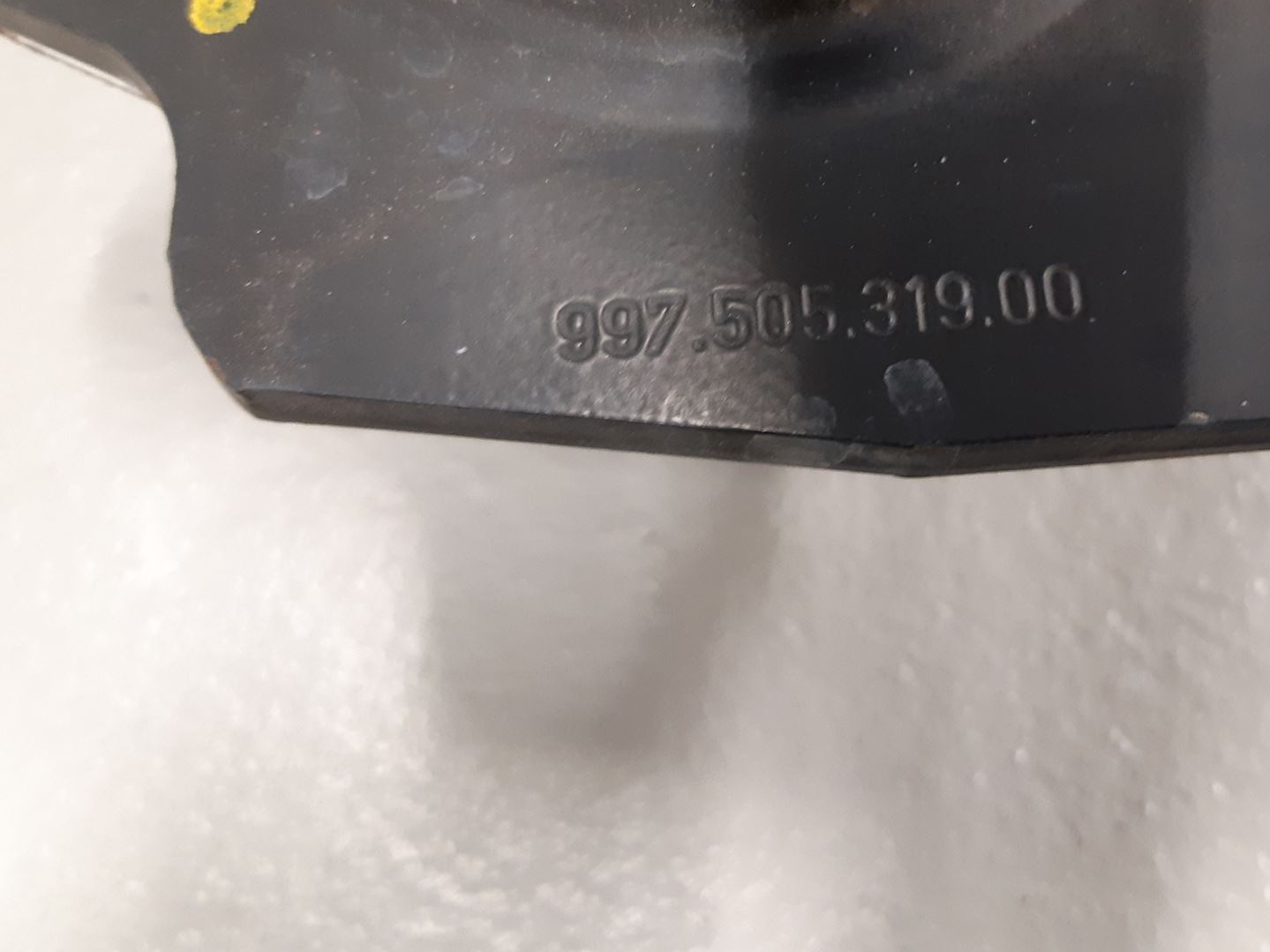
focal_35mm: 37
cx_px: 805
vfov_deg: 38.2
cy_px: 305
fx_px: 1357
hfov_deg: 49.6
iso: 250
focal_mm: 3.93
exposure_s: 1/33
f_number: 1.7
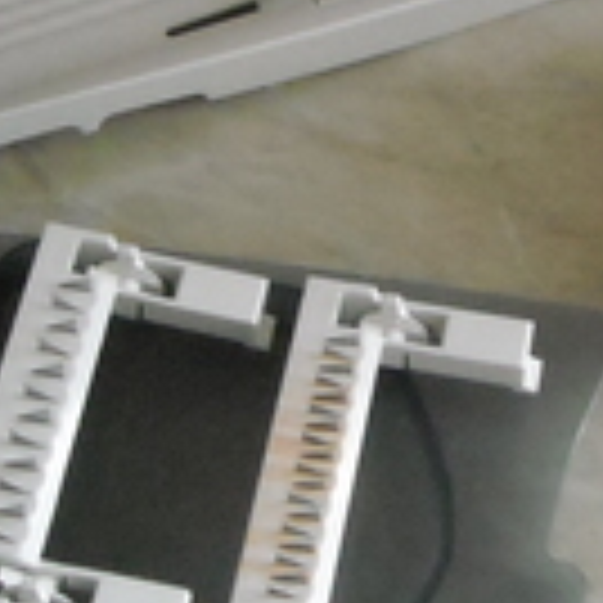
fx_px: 2050
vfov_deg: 16.7
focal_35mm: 104
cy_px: 153
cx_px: 495
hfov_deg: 16.6
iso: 800
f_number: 2.8
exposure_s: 1/67
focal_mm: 5.7
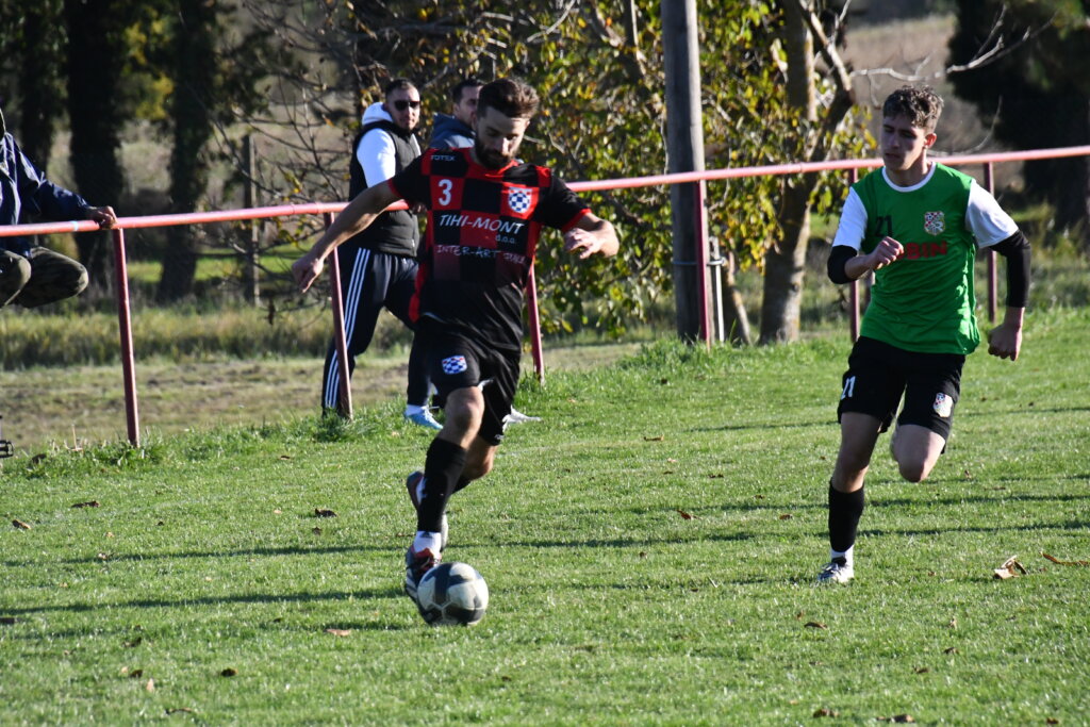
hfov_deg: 5.1
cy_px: 364
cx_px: 545
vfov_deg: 3.4
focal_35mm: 405
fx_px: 12263
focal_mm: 270
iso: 3200
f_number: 8
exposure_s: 1/4000
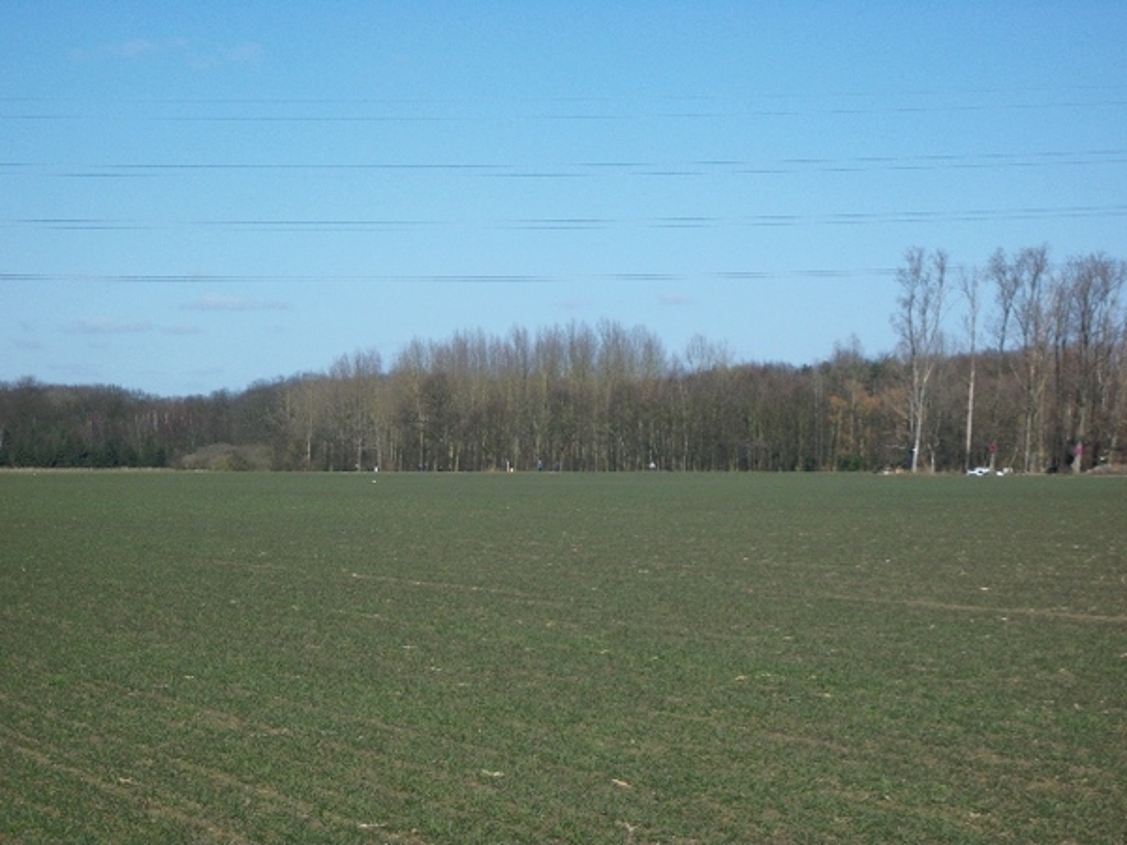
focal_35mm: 96
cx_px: 564
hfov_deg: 20.4
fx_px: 3125
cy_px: 422
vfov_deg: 15.4
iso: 80
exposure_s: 1/640
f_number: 5.2
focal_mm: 17.1
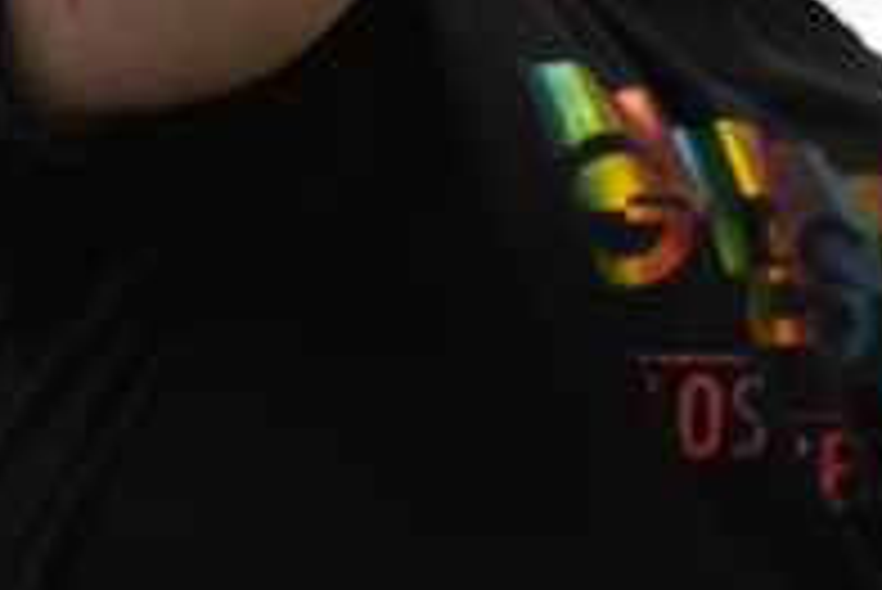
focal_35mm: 159
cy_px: -173
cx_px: 1526
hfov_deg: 12.0
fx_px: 3898
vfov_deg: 8.5
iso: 2500
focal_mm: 26
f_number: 5
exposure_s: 1/100
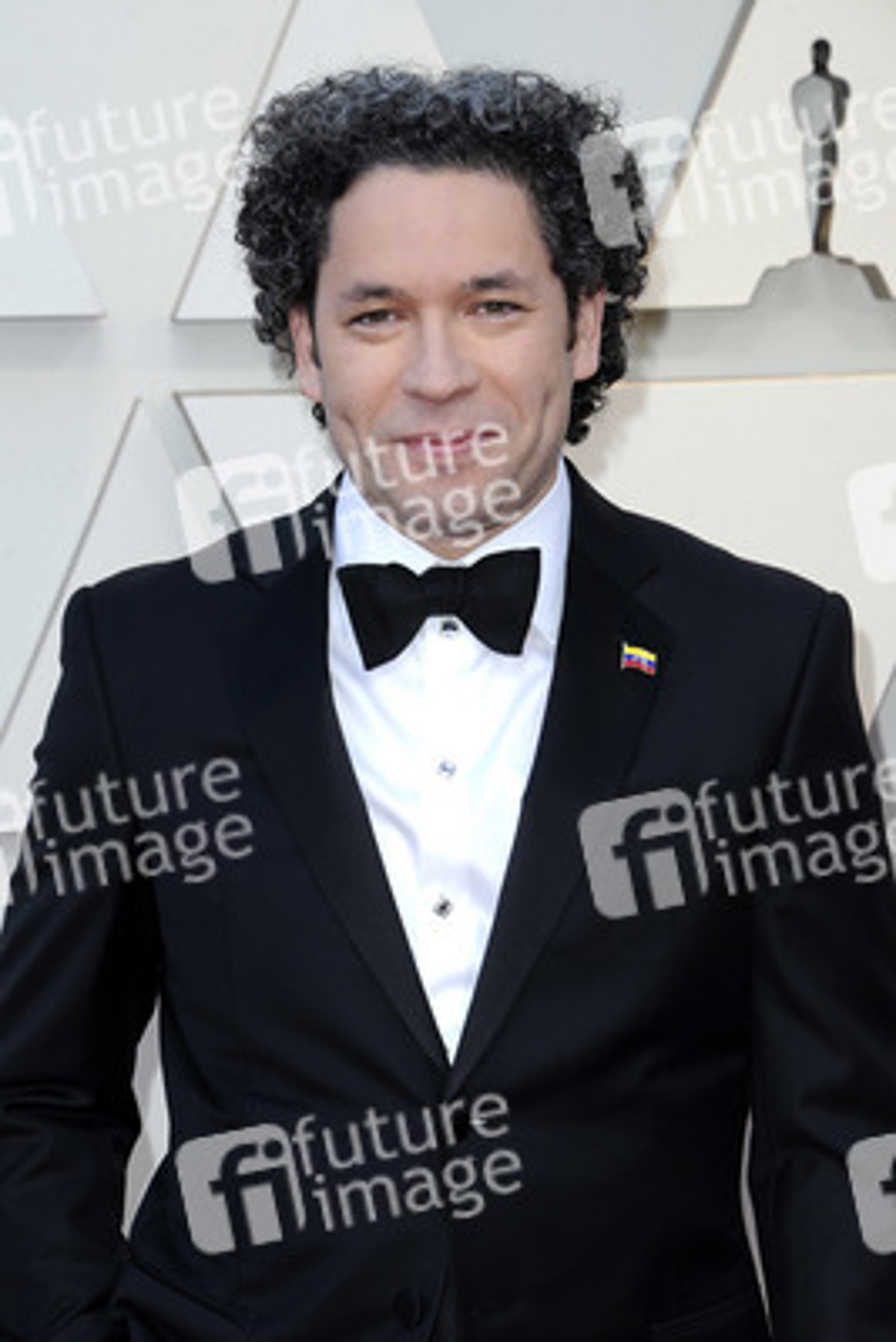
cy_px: 671
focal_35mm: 160
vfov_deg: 12.8
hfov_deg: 8.6
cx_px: 448
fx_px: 5968
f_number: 8
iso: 800
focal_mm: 160
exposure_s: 1/250
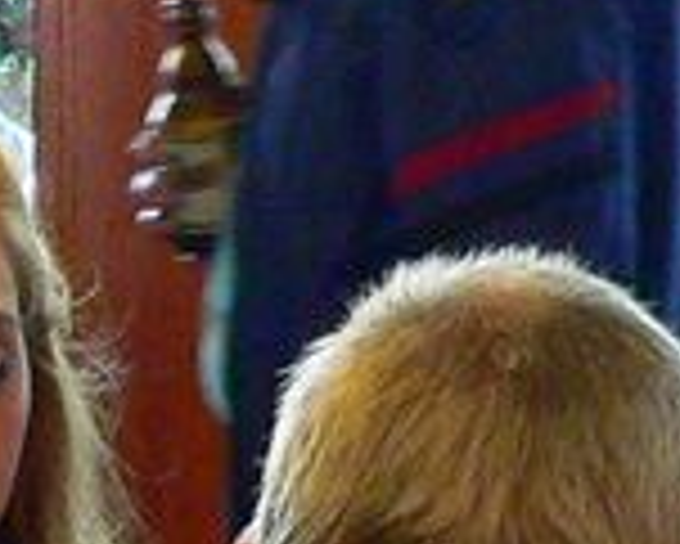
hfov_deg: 4.4
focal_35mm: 436
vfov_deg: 3.6
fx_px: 8780
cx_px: -410
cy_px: 584
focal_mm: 11
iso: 400
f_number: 2.8
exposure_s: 1/40
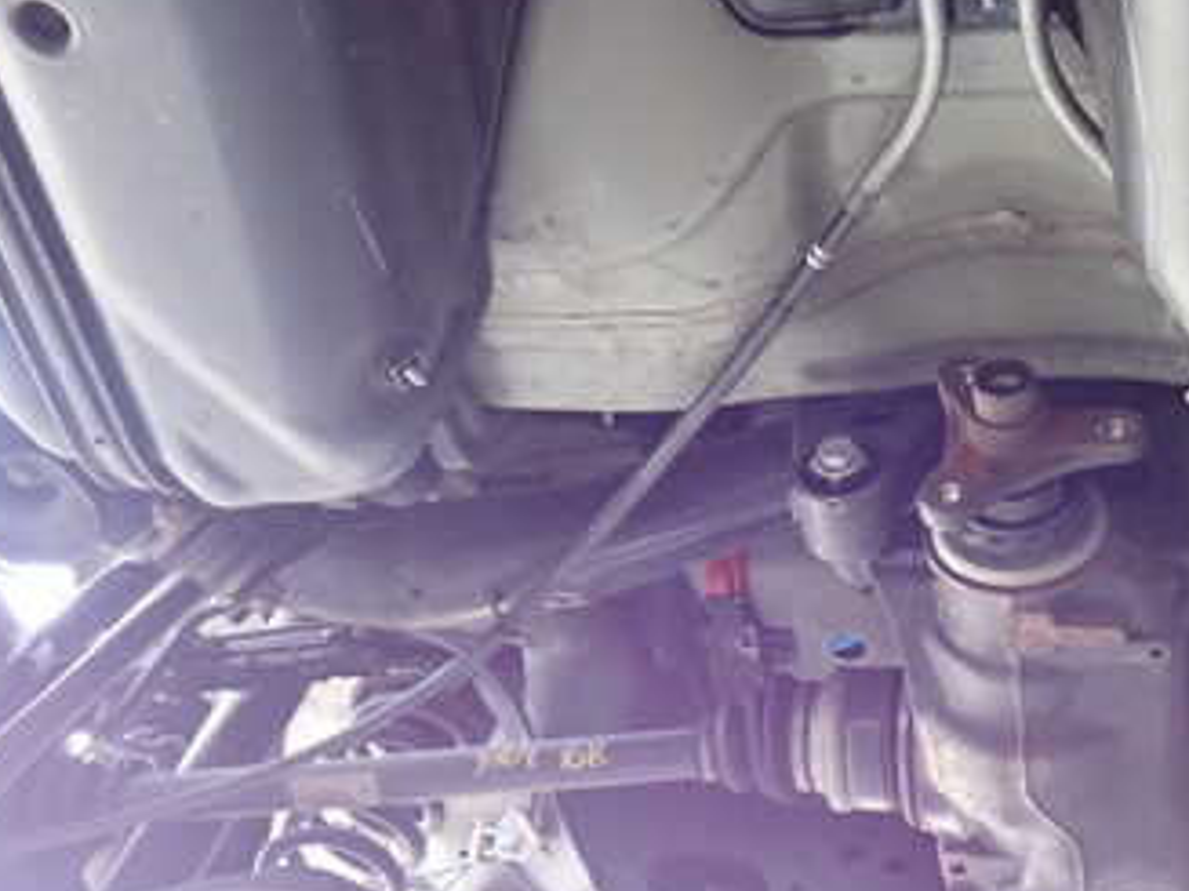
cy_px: 593
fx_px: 1888
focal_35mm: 55
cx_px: 982
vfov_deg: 26.4
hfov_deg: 33.7
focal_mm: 5.4
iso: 250
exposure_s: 1/30
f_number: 2.3
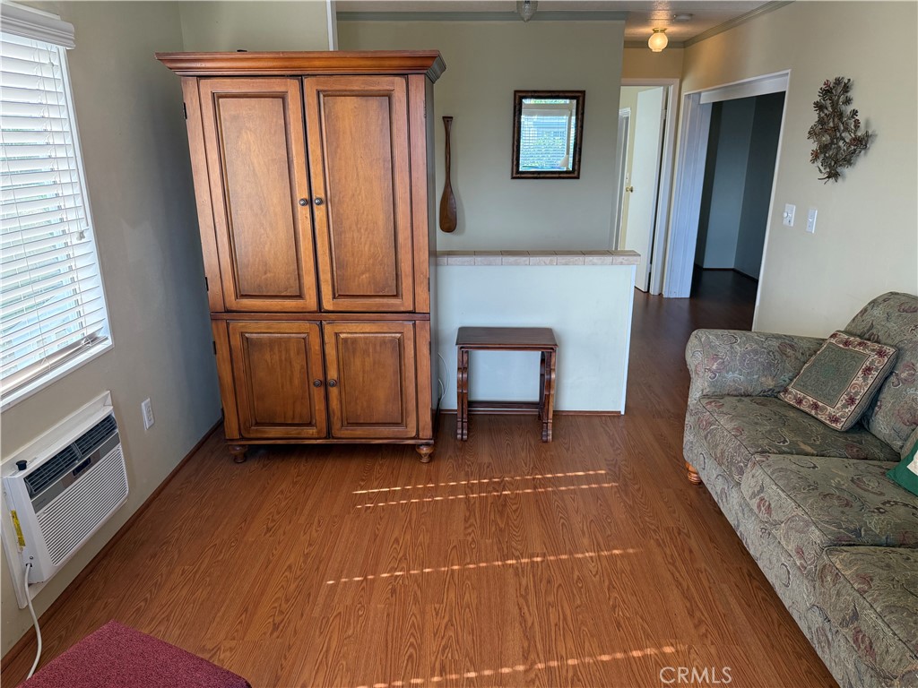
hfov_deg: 71.6
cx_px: 459
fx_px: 636
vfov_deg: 56.8
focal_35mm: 24
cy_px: 344
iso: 200
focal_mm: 6.76
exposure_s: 1/230
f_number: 1.78
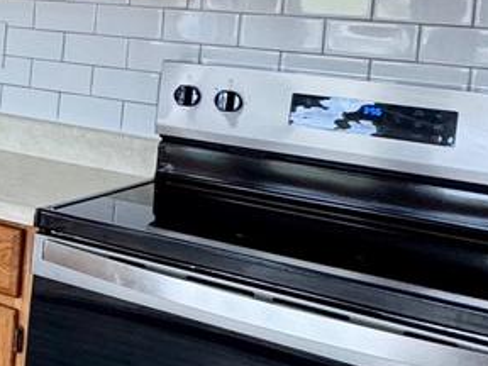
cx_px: -439
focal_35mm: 70
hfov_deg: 19.2
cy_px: 24
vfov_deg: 20.5
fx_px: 987
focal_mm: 2.22
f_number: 2.2
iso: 200
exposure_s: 1/120
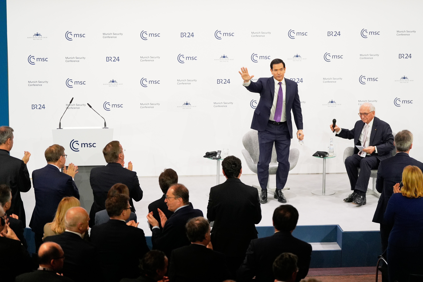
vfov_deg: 11.9
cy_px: 141
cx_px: 212
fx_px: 1351
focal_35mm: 115
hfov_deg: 17.8
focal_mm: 115
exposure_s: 1/500
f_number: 2.8
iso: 2000
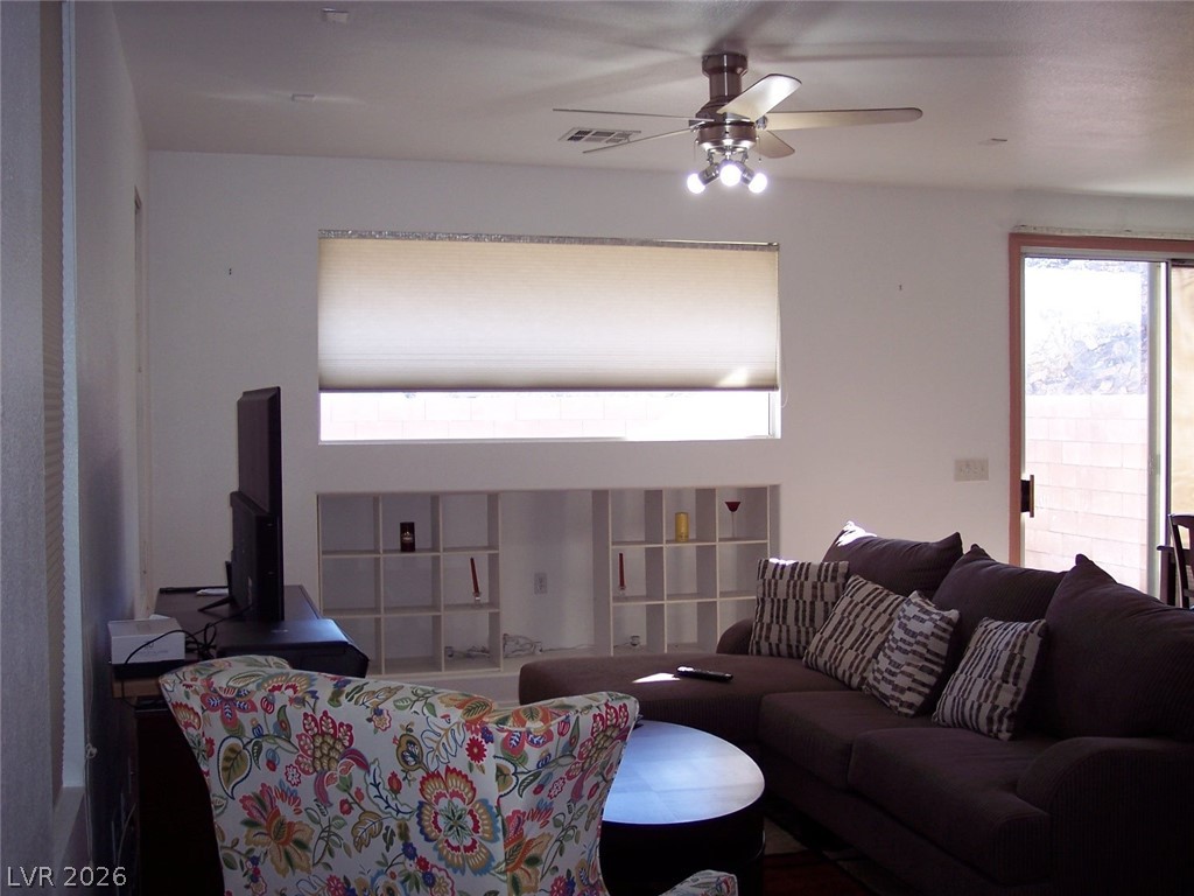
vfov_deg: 36.8
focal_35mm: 39
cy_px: 448
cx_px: 597
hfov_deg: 47.9
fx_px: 1345
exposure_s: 1/60
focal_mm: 8
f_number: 2.8
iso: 100
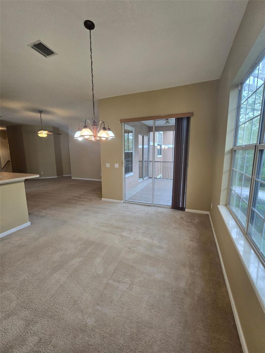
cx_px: 132
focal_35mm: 13
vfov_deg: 106.2
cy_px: 176
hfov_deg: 89.9
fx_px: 133
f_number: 2.2
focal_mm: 2.2
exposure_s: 1/60
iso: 80
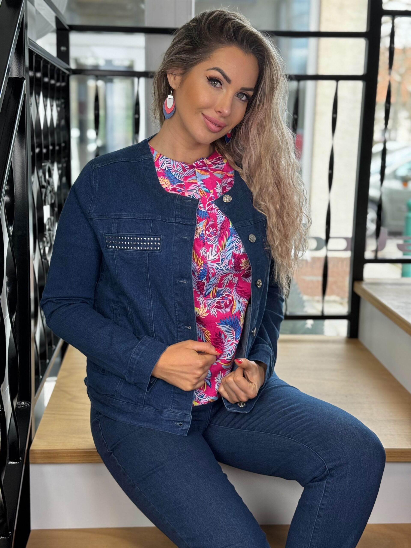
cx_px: 206
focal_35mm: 48
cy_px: 274
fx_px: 760
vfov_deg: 39.7
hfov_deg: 30.3
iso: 80
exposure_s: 1/100
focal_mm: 6.76
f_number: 1.78
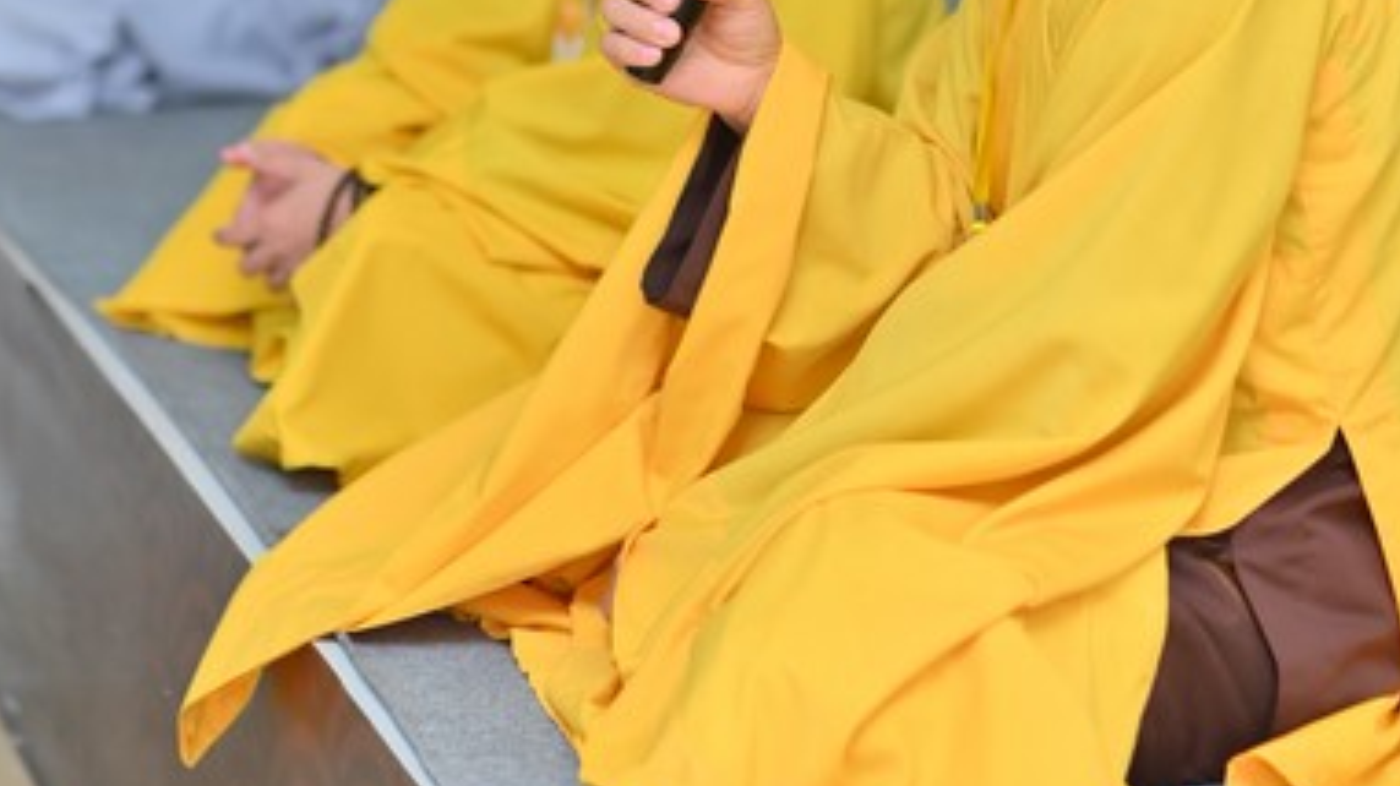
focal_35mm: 152
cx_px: 641
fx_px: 5641
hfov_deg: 14.1
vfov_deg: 7.9
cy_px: -202
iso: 400
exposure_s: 1/200
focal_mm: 85
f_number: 2.5
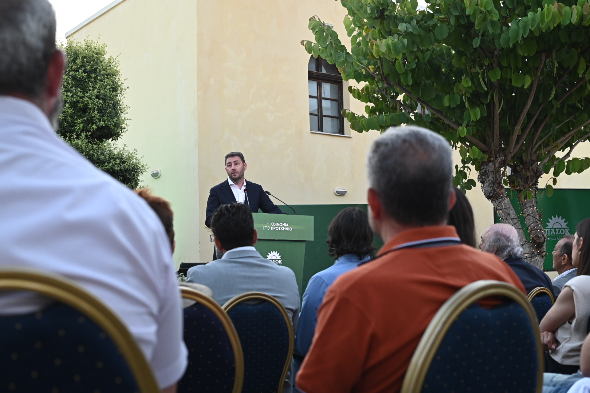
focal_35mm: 50
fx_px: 819
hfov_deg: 39.6
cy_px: 196
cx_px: 295
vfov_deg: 27.0
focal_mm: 50
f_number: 7.1
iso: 2500
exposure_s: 1/640
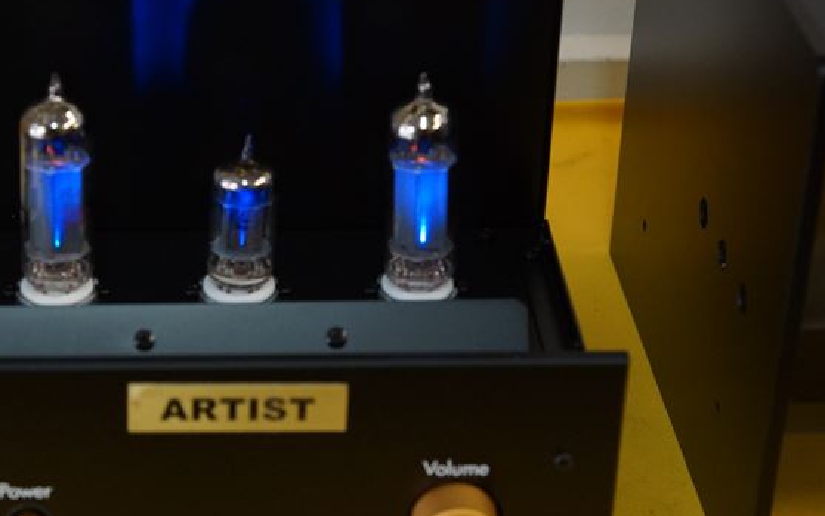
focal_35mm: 99
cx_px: 296
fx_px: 2220
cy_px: 256
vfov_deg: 13.3
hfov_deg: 21.0
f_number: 4
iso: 800
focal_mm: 45
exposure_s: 1/80
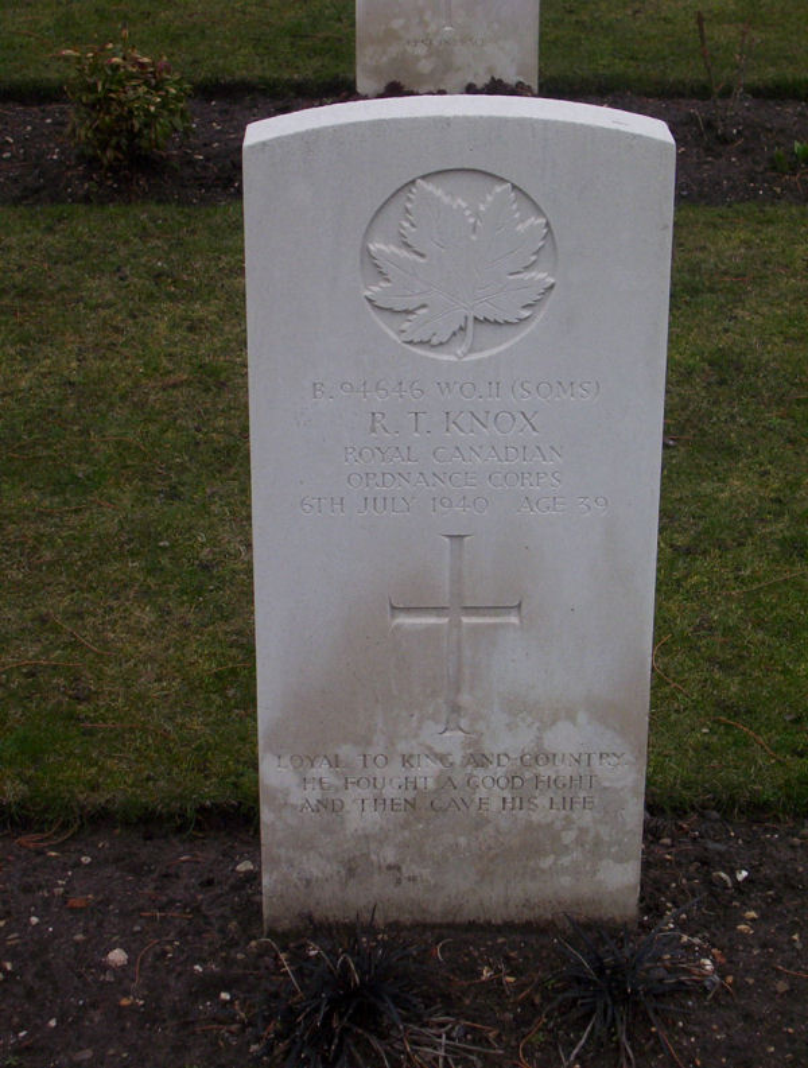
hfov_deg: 18.3
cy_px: 534
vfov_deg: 24.0
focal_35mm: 81
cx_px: 404
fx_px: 2507
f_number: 3.62
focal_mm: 10.76
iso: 100
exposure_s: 1/267
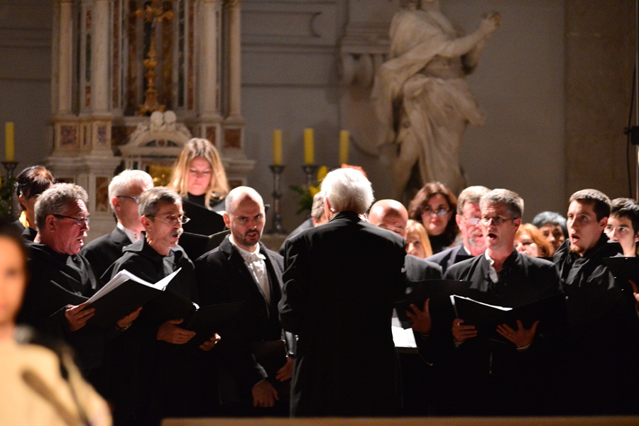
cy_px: 213
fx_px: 3285
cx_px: 320
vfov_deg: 7.4
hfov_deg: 11.1
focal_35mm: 185
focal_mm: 185
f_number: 2.8
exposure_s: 1/30
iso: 5000
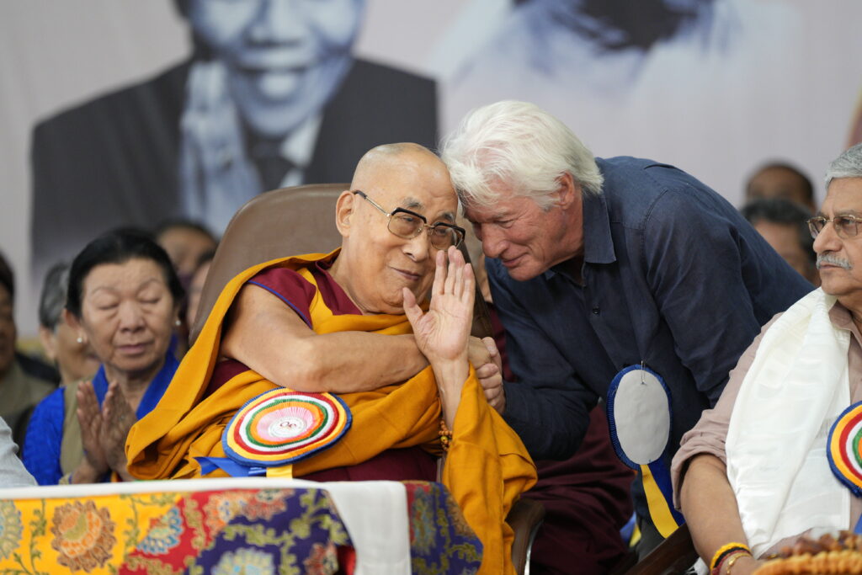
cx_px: 431
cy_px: 288
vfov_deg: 6.9
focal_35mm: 200
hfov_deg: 10.3
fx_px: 4789
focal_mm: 200
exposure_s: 1/250
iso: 2000
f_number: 2.8
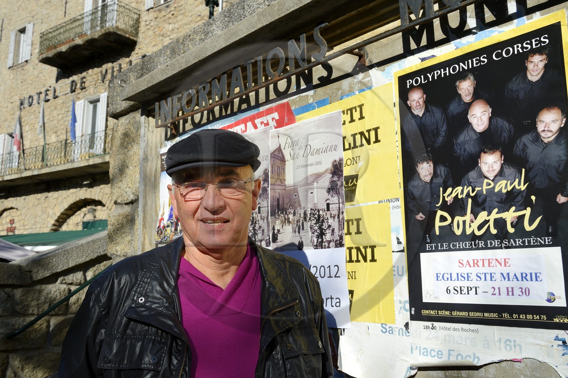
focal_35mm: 36
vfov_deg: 36.8
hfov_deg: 53.2
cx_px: 284
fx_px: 568
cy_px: 189
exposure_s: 1/250
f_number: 11
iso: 200
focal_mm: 36
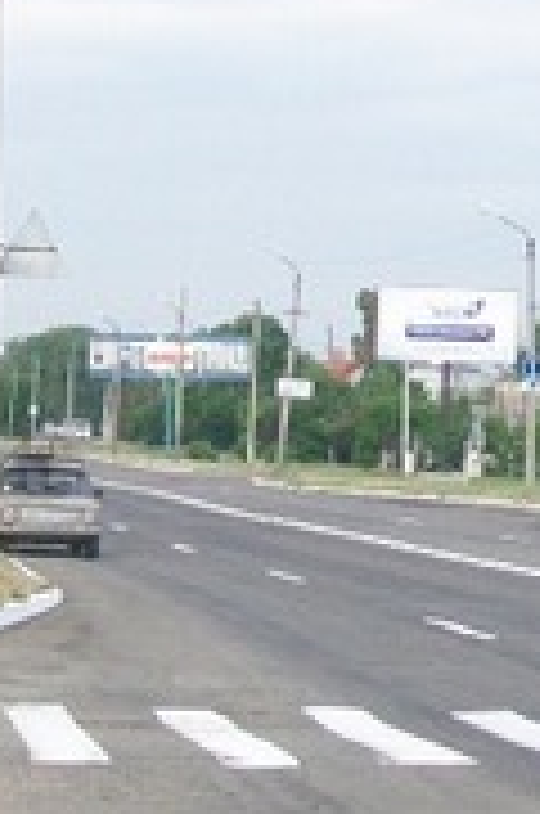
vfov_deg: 17.5
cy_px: 76
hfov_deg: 11.9
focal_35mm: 115
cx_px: 344
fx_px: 2597
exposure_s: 1/320
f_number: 2.7
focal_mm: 6
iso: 64
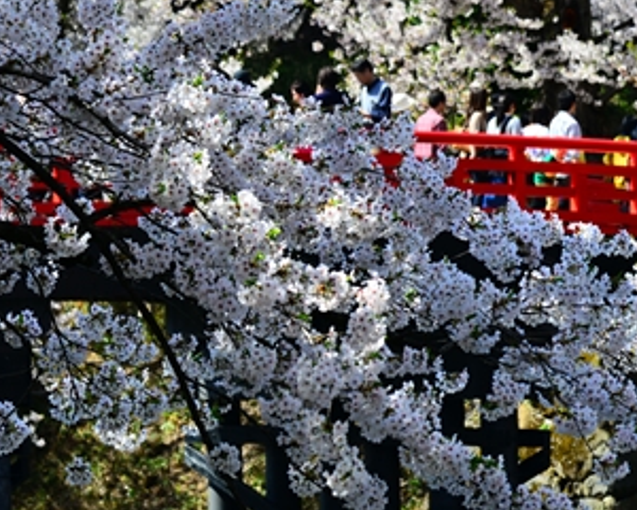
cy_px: 300
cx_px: 622
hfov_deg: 6.4
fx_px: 5656
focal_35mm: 300
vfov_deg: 5.2
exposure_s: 1/320
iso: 250
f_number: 9
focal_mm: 120
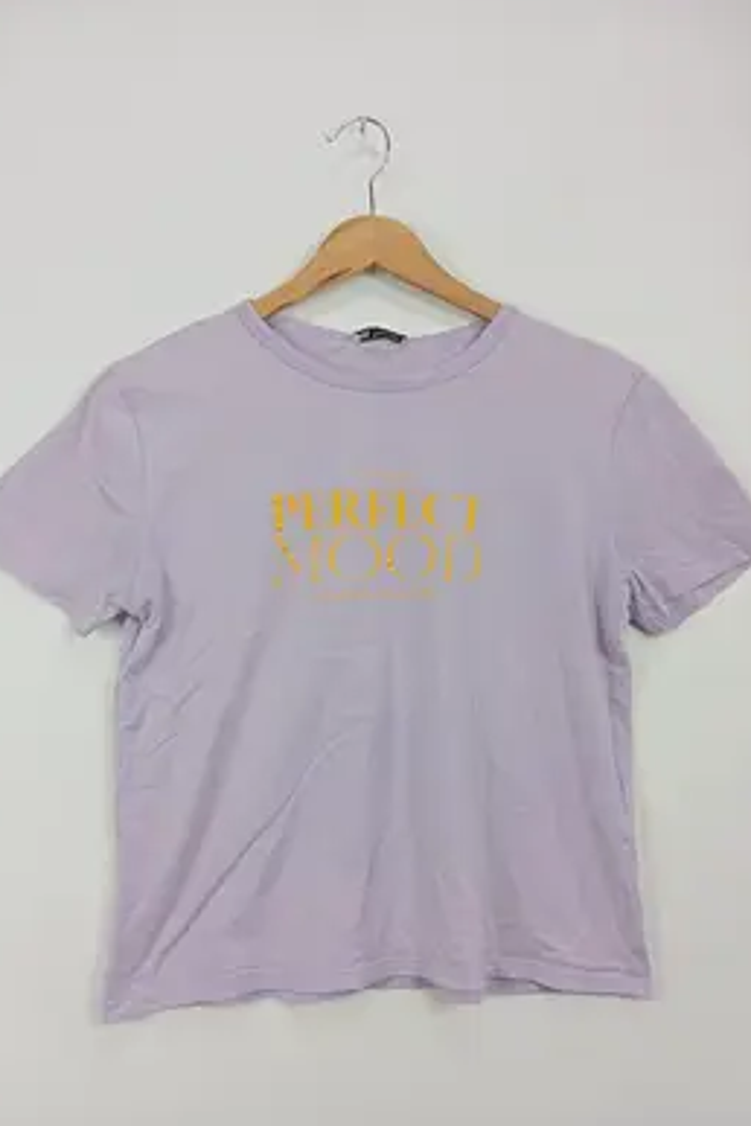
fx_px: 939
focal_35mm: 30
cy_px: 567
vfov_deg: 61.9
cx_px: 381
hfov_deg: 43.6
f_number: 1.8
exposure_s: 1/100
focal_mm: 4.22
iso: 76
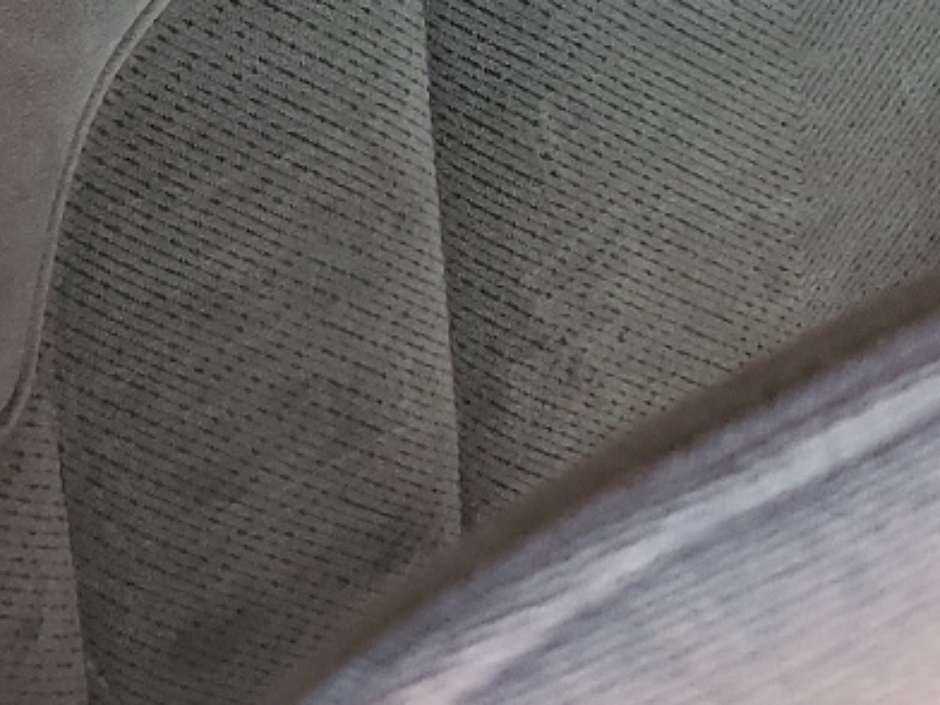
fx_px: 2878
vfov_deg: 13.9
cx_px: 453
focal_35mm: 106
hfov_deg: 18.5
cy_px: 106
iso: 89
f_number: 1.5
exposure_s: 1/120
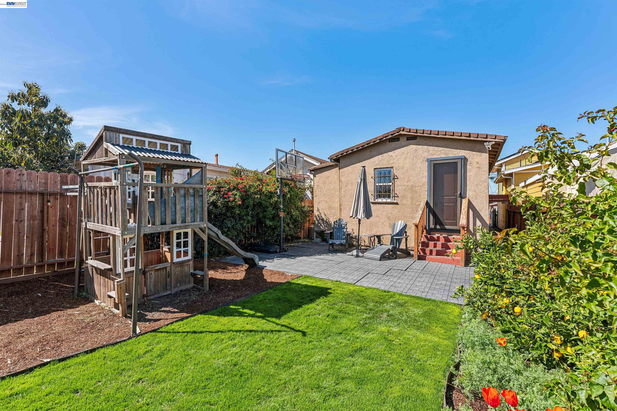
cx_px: 308
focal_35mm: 16
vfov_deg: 75.1
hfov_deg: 98.2
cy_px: 206
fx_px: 267
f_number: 6.3
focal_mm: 15.6
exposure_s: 1/640
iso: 200
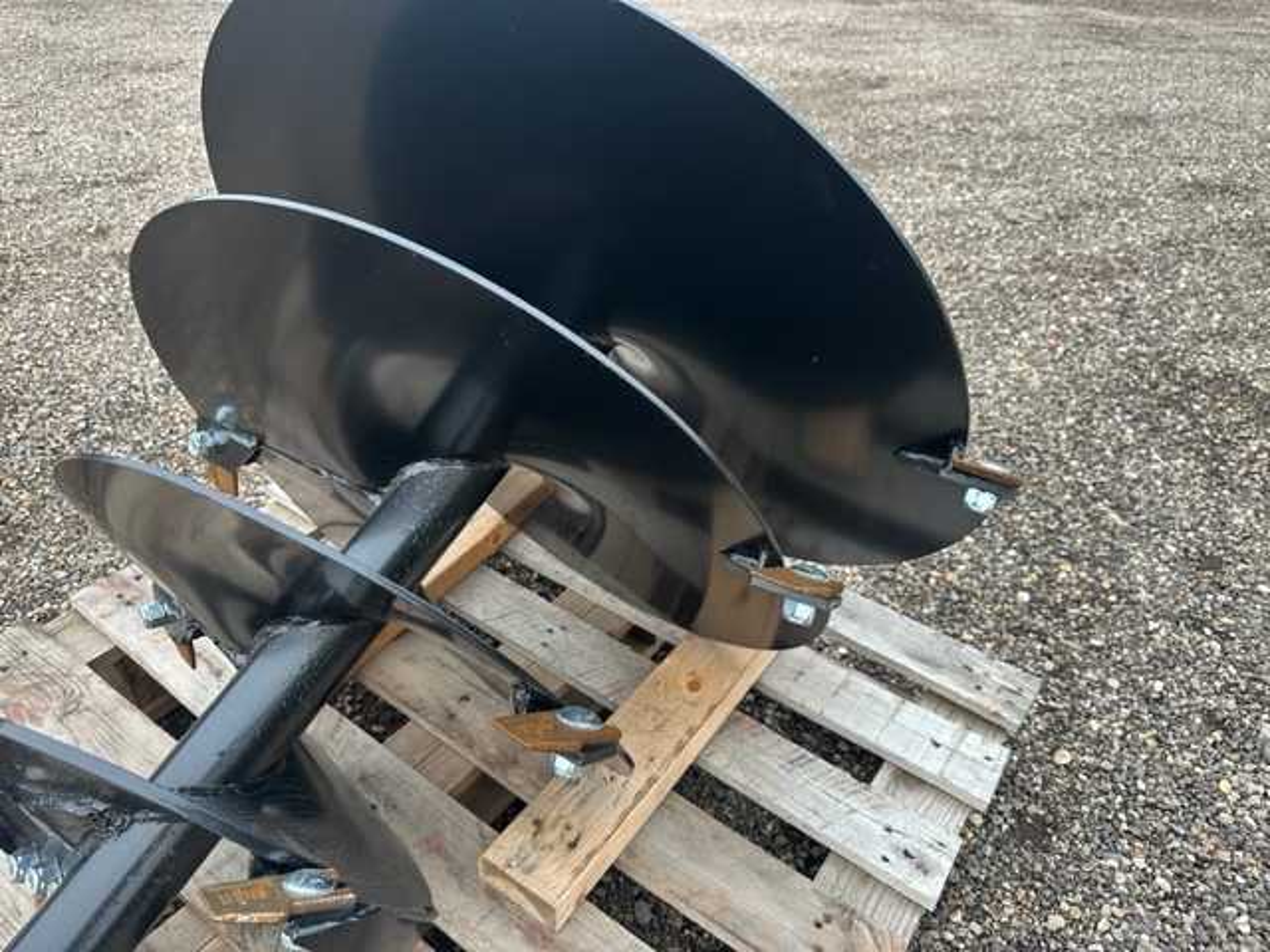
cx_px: 635
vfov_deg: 56.8
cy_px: 476
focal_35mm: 24
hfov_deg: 71.6
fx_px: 881
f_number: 1.78
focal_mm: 6.86
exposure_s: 1/121
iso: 125
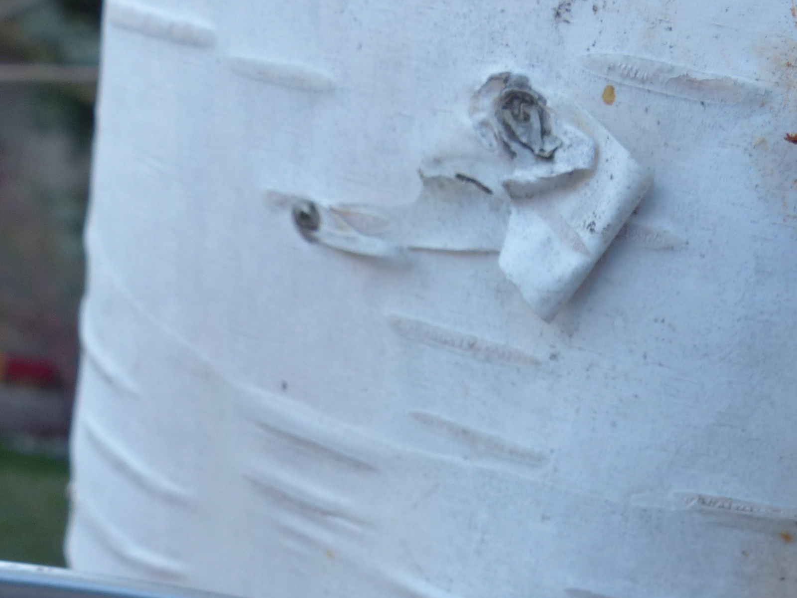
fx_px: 1174
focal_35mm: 51
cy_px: 585
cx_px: 598
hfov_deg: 36.6
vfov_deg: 27.1
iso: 100
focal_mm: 4.5
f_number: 4
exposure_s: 1/125
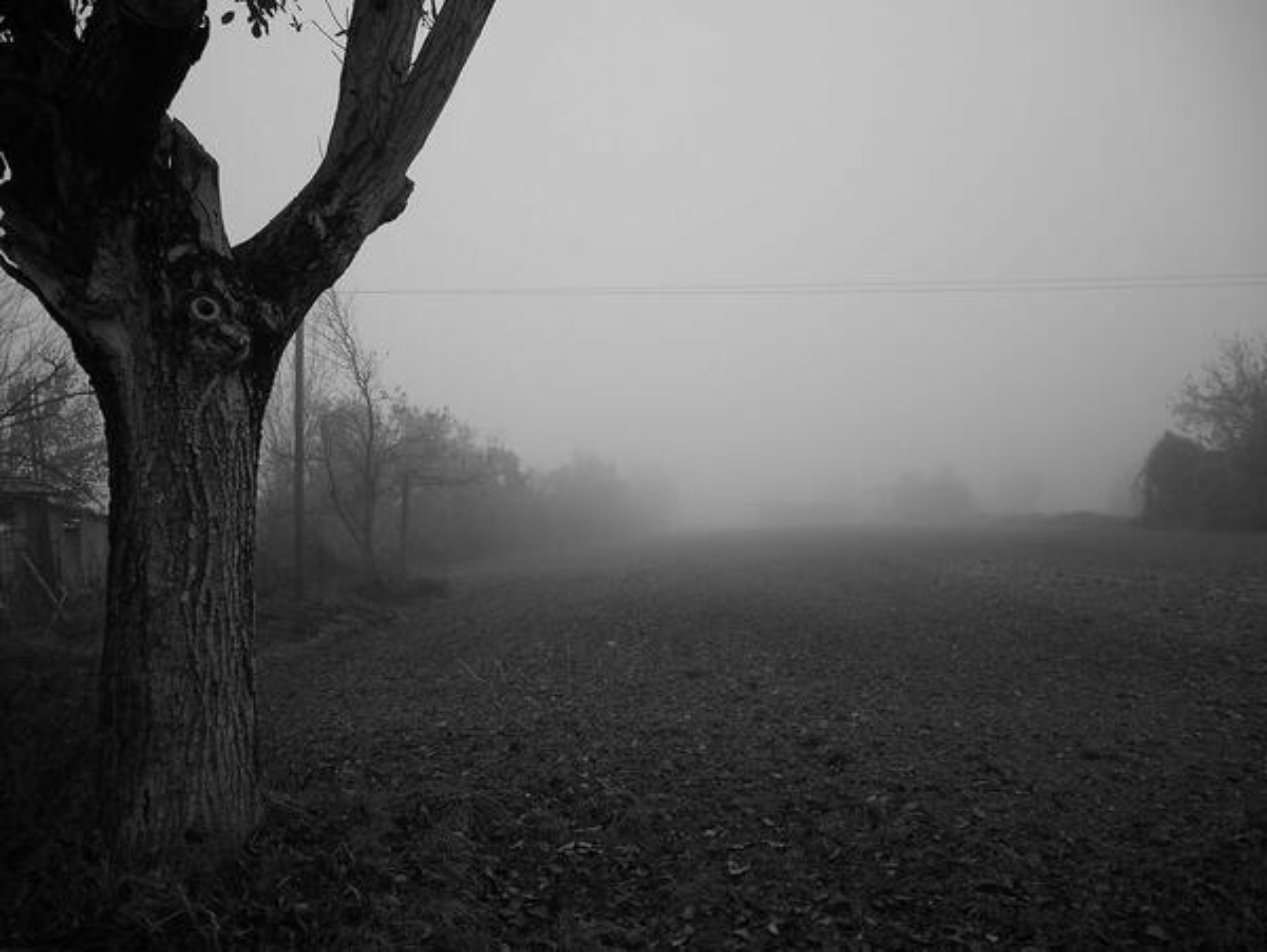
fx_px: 879
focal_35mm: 24
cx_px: 634
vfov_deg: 56.9
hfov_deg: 71.6
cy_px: 476
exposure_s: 1/60
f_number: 3.5
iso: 200
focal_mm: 12
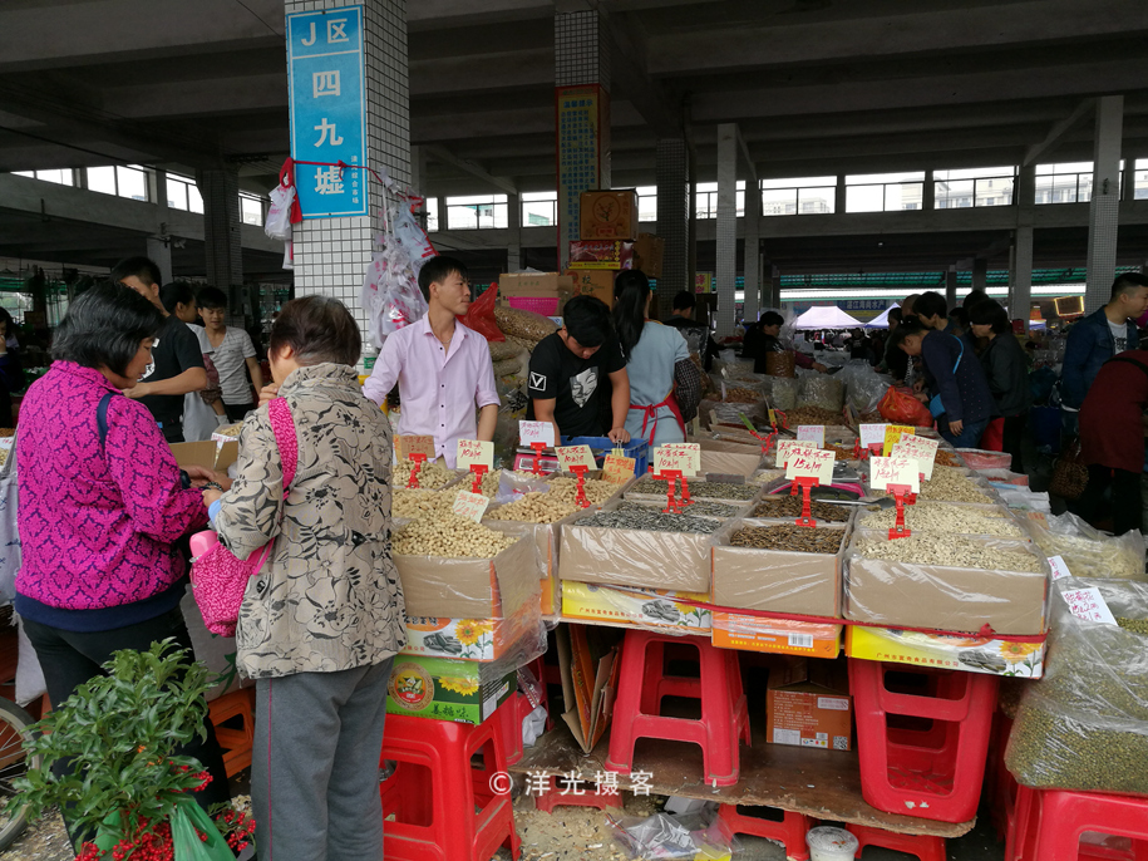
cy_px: 430
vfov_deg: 51.3
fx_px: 895
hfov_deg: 65.3
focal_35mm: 27
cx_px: 574
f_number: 2.2
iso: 50
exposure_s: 1/183
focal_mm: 4.5
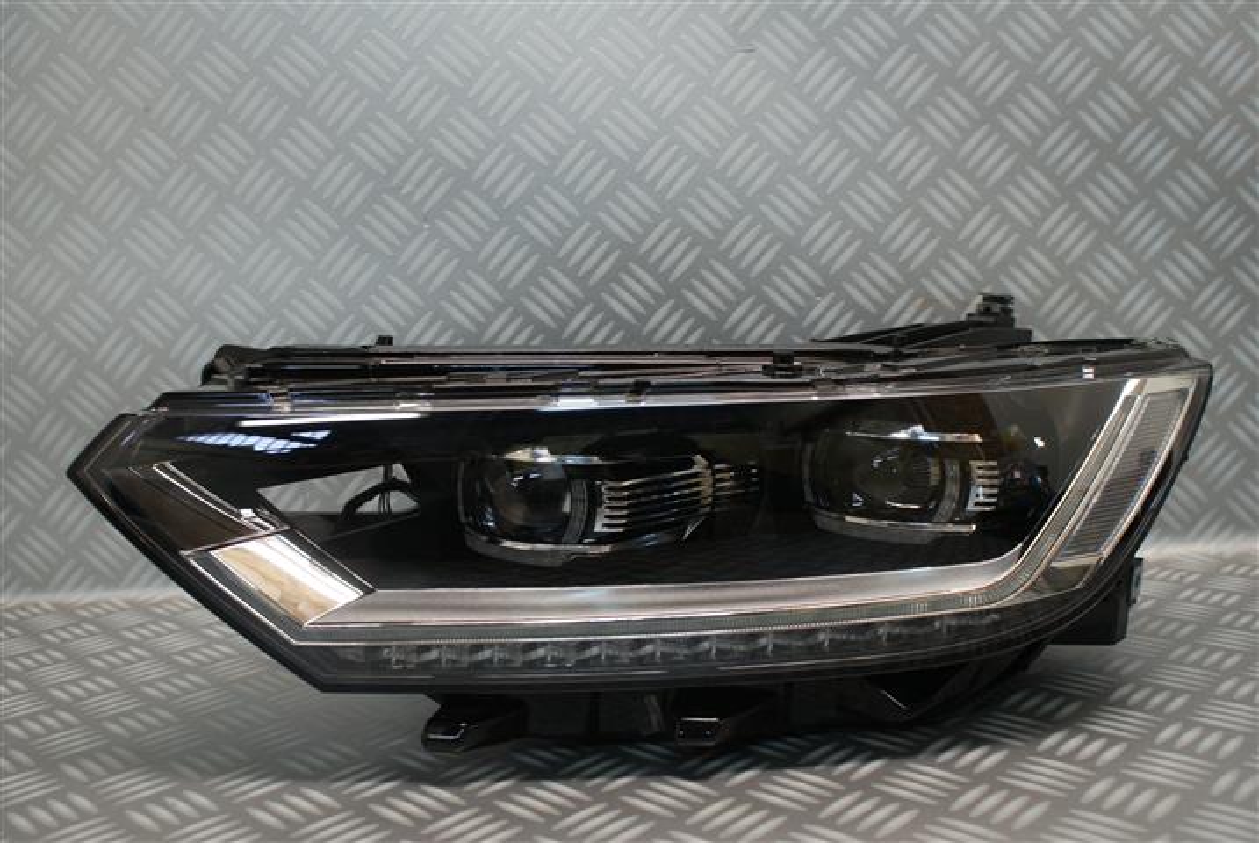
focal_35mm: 33
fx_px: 1155
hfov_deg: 57.2
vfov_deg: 40.1
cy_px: 422
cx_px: 630
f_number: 4
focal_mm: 22
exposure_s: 1/30
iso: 400
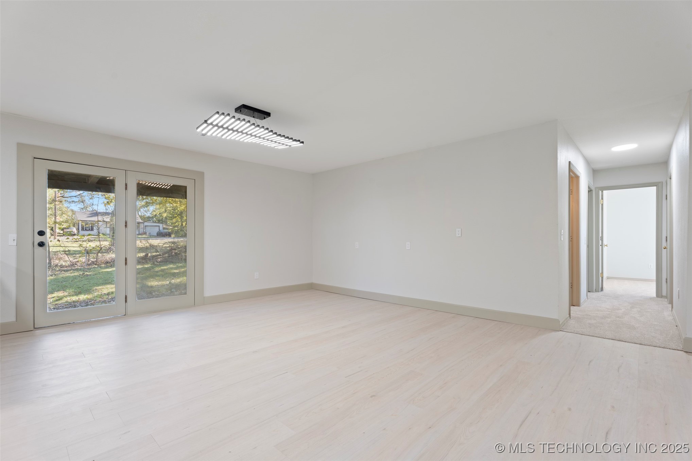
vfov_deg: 73.7
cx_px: 346
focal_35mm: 16
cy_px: 230
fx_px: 308
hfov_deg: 96.7
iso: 200
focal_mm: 16
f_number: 9
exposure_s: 1/1.25
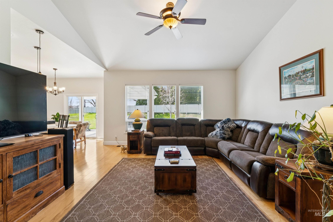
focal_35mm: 16
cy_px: 111
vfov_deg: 74.8
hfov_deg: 97.8
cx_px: 166
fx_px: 145
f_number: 13
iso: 400
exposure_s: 1/8
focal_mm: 15.7
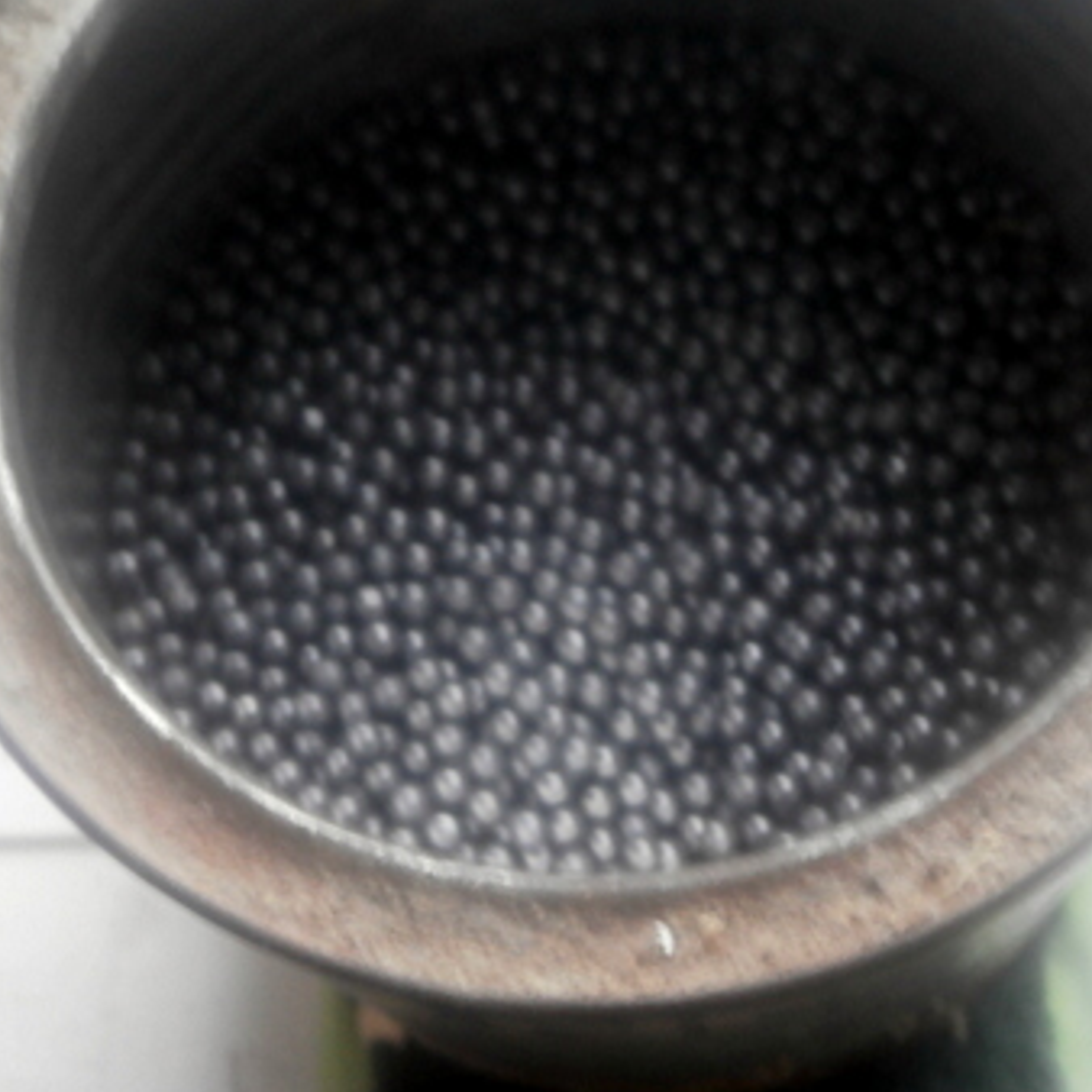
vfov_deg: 29.1
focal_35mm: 59
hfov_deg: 29.1
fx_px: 2106
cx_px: 594
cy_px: 523
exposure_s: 1/8
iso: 200
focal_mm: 8.3
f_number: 3.4
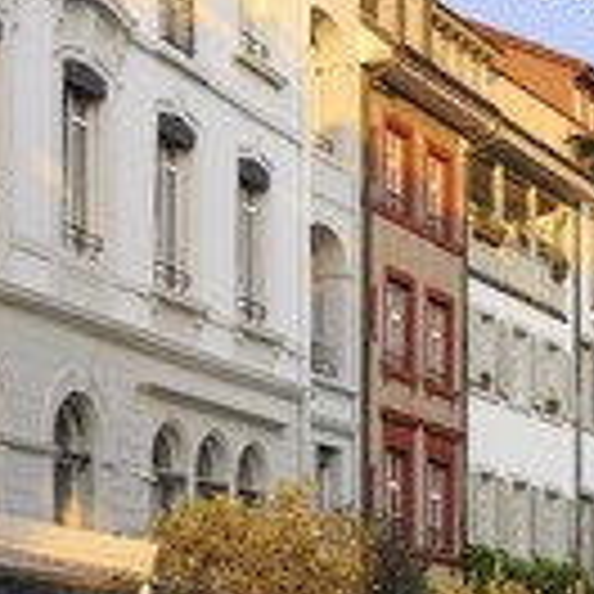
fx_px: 2524
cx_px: 567
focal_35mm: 130
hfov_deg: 13.3
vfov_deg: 13.3
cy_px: 580
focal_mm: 48
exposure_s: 1/160
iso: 200
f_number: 5
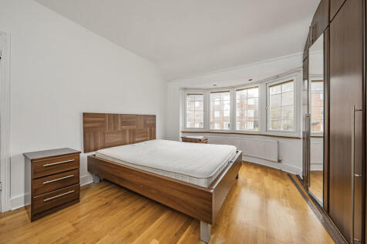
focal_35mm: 12
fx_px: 122
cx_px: 184
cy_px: 122
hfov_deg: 112.6
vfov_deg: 90.0
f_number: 9
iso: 320
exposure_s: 1/13
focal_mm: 12
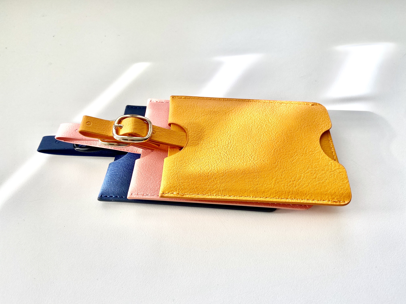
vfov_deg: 53.1
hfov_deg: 67.3
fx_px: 305
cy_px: 152
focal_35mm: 26
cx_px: 203
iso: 32
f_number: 1.8
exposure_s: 1/198
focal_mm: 4.25
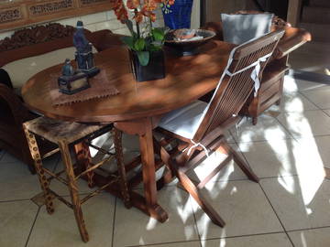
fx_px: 334
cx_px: 165
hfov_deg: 52.6
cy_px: 124
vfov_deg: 40.7
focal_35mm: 35
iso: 50
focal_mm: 4.28
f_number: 2.4
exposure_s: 1/168
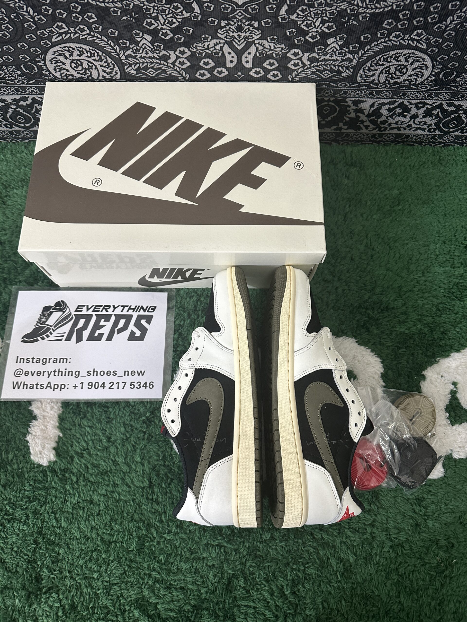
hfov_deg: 56.8
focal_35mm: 24
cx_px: 234
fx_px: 432
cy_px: 311
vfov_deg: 71.6
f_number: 1.78
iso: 250
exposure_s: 1/50
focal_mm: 6.86
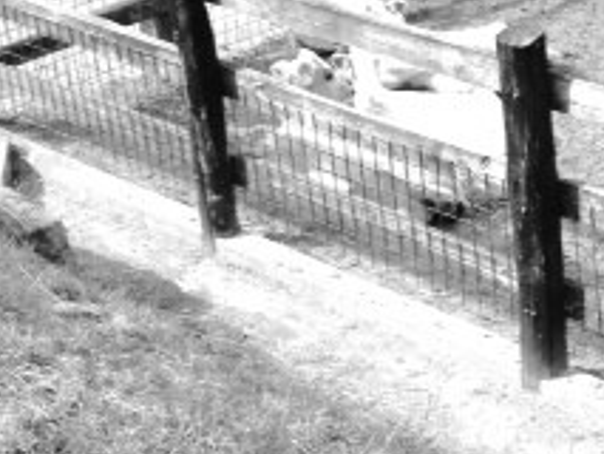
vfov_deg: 14.1
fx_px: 1833
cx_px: 610
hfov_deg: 18.2
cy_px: 111
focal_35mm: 105
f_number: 2.4
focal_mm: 4.28
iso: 50
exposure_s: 1/1126
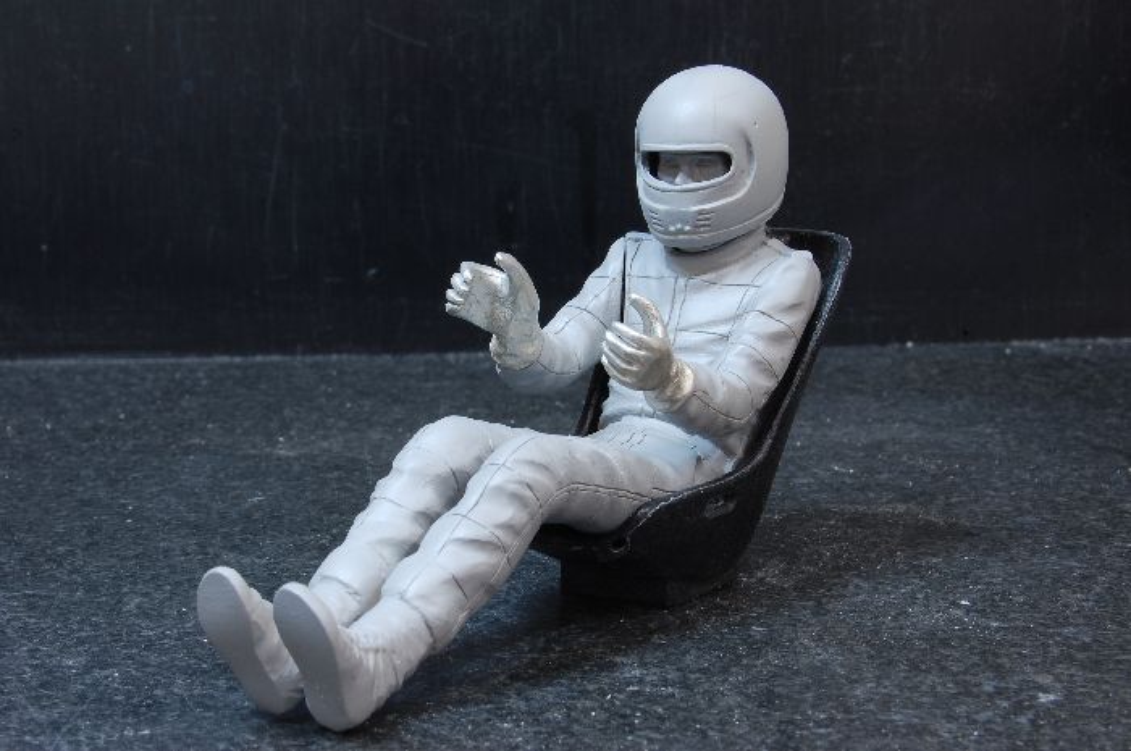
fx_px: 2589
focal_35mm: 82
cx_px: 566
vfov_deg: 16.5
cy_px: 376
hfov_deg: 24.6
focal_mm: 55
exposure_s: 1.8
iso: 200
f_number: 25
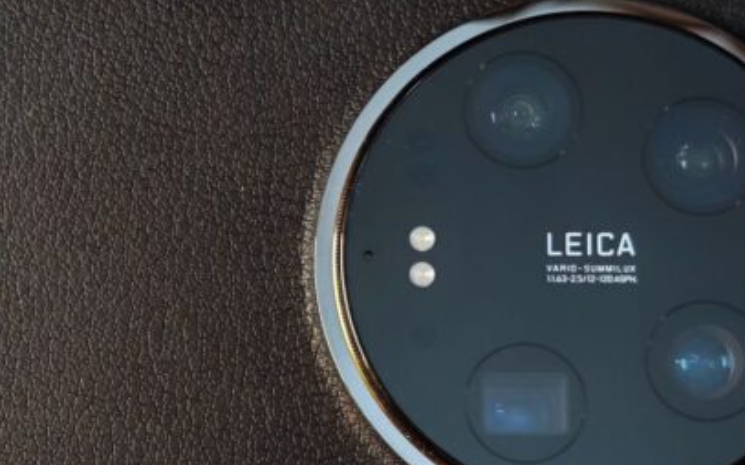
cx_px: 185
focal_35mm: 144
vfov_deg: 9.1
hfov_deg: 14.5
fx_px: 2923
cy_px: 251
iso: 125
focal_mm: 7.62
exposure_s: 1/100
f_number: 16
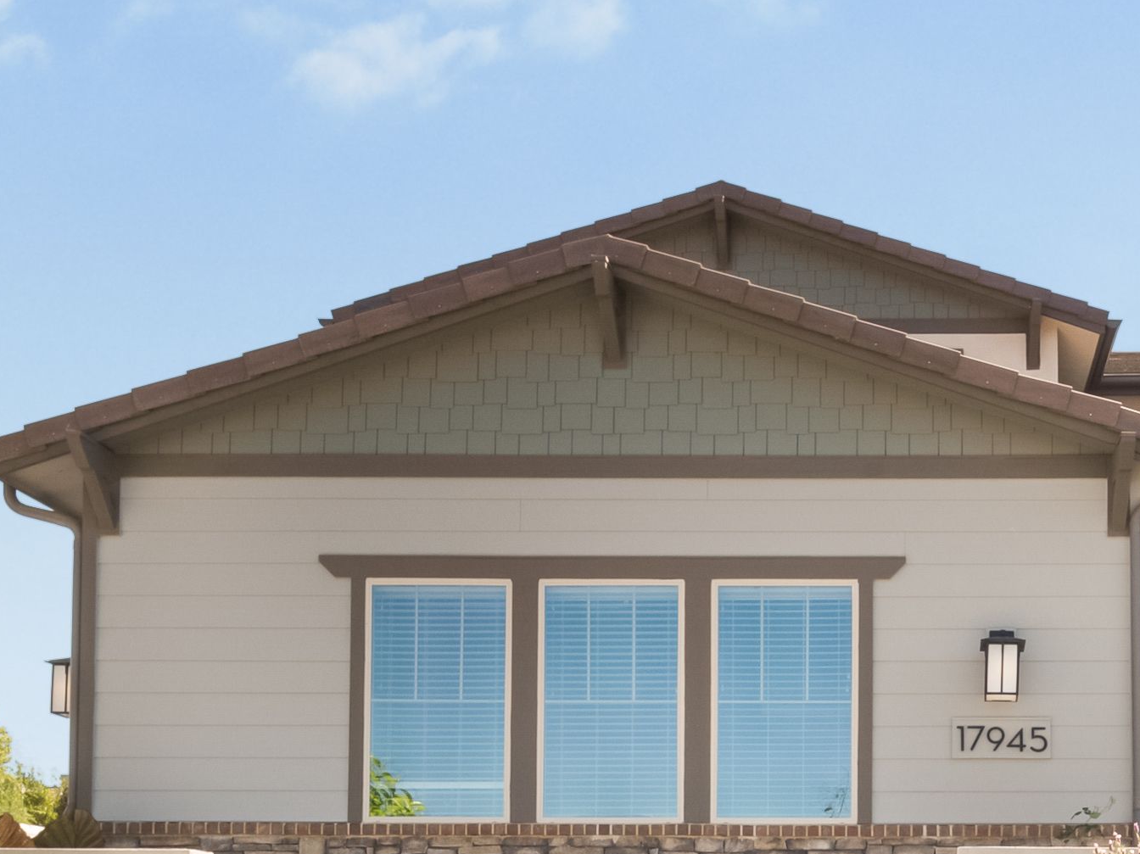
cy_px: 905
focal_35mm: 48
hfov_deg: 38.4
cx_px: 890
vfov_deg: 28.0
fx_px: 1580
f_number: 6.3
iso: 200
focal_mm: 7
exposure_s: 1/500
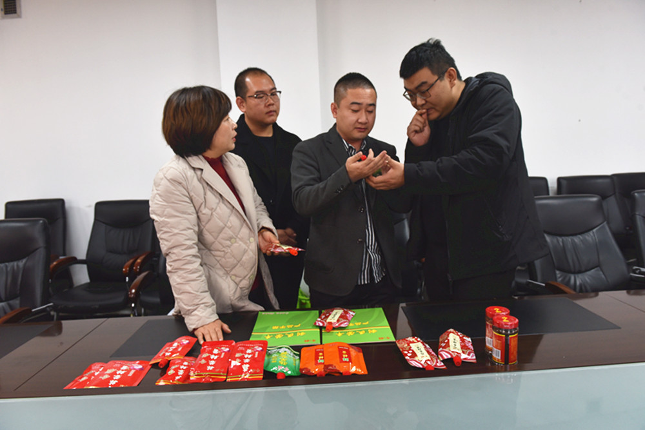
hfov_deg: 73.7
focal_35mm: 24
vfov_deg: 53.1
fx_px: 430
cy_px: 215
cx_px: 322
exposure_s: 1/125
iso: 800
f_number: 7.1
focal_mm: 24
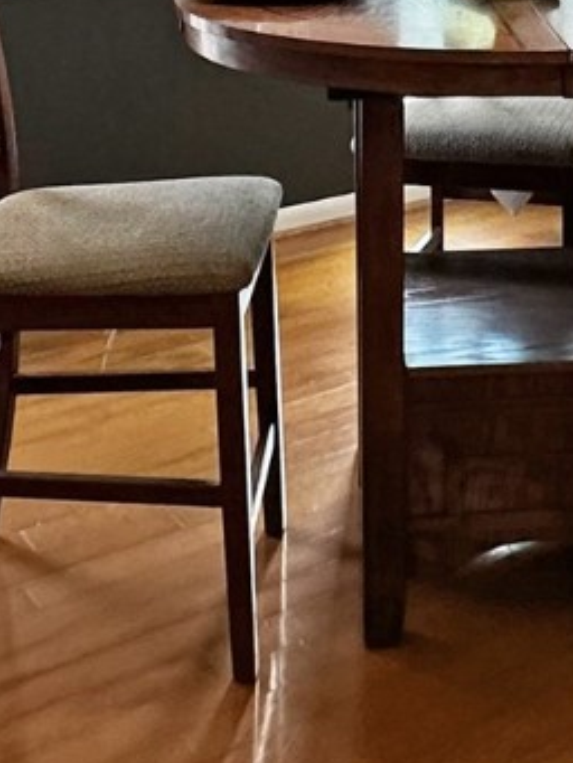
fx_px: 1390
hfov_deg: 23.0
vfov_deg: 28.5
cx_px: 459
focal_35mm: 63
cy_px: -29
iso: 250
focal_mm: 2.22
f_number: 2.2
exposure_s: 1/120
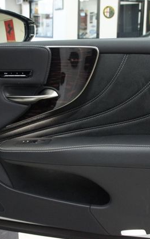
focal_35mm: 42
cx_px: 72
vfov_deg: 47.2
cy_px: 120
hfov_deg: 30.5
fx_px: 275
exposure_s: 1/60
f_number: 3.5
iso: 1600
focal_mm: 18
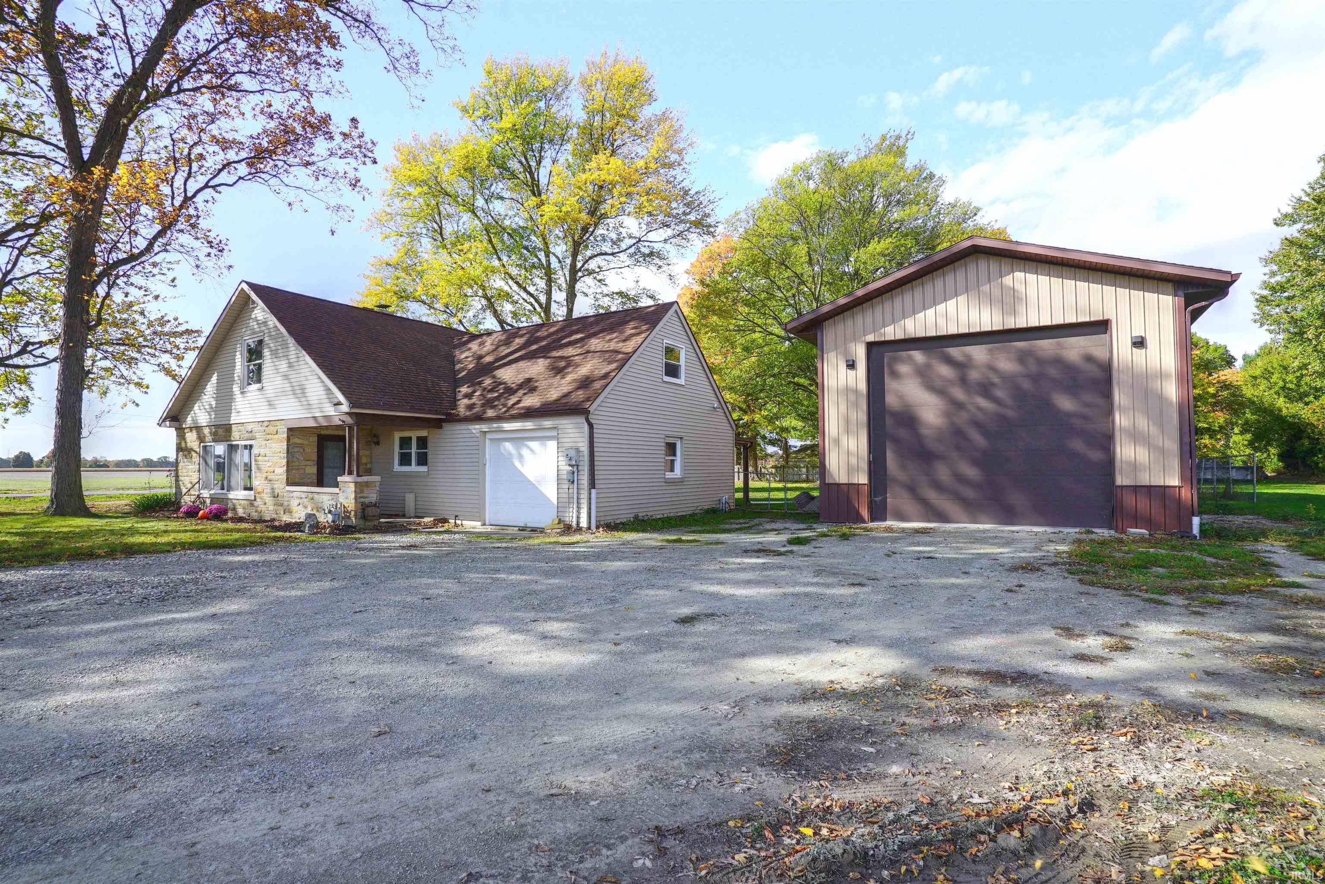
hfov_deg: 93.3
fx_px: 626
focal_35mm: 17
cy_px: 442
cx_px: 662
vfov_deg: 70.5
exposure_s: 1/80
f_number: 11
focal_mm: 17
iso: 100
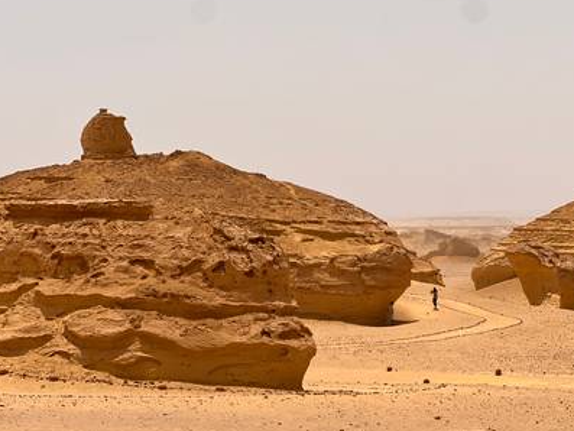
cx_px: 318
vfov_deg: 15.9
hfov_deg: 21.1
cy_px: 239
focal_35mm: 93
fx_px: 1543
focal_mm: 9
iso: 32
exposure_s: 1/2370
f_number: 2.8
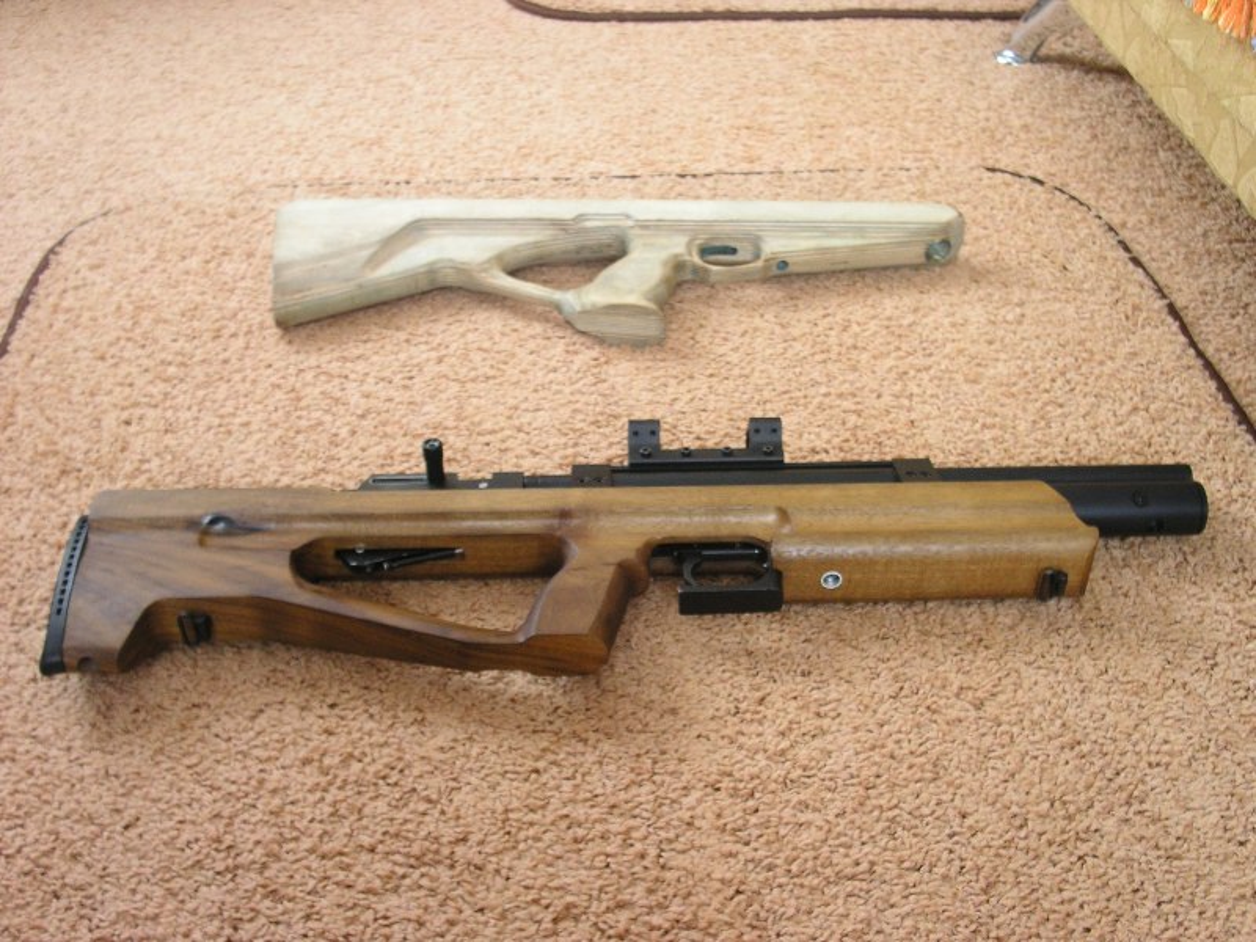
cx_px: 628
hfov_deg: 49.0
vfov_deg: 37.7
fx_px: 1379
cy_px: 471
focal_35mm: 38
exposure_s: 1/10
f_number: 2.8
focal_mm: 7.8
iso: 200
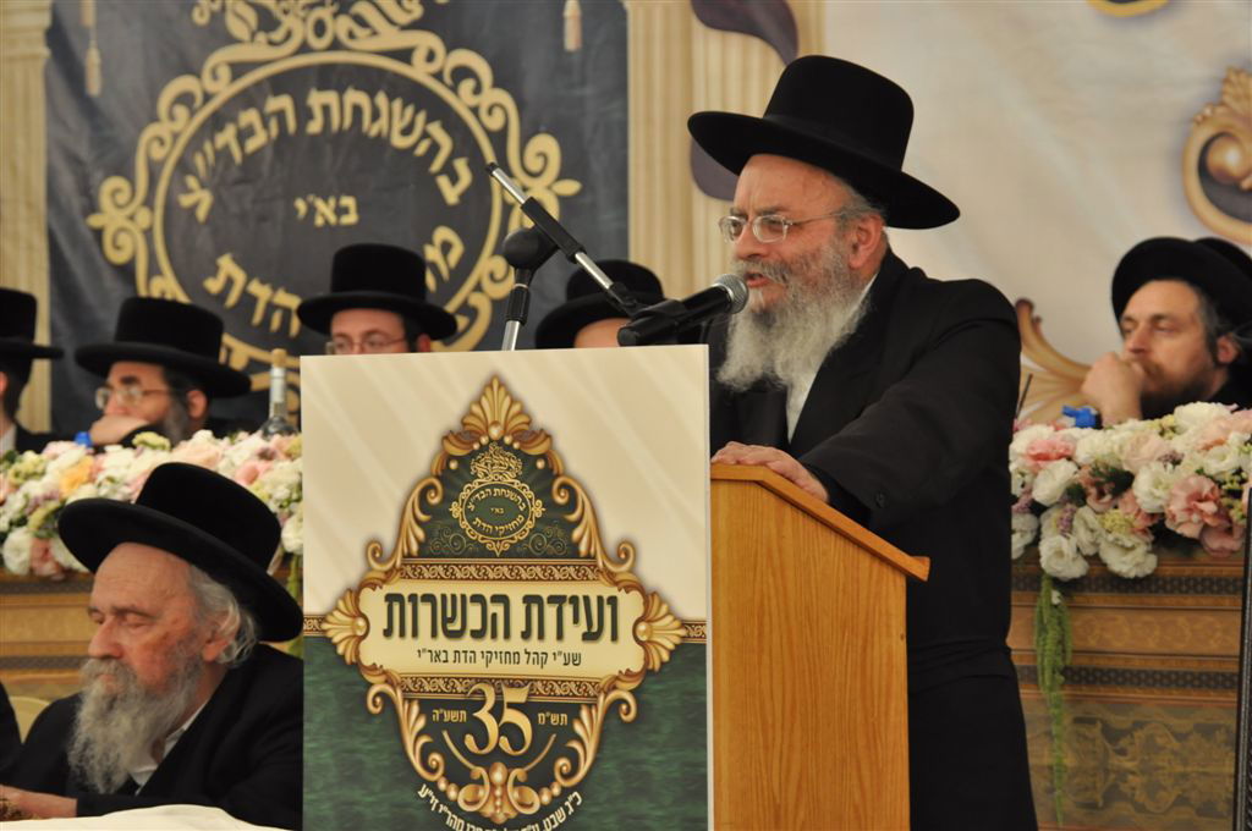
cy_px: 416
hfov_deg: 16.7
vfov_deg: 11.1
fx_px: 4272
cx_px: 626
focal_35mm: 123
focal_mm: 82
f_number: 5.6
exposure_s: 1/40
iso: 800
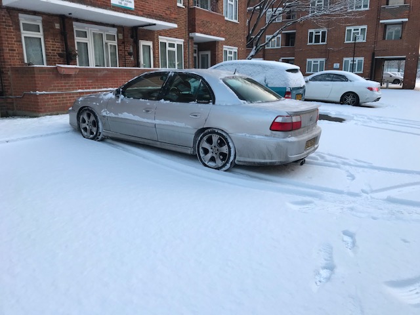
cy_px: 158
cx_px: 210
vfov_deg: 49.7
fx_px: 340
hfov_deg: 63.4
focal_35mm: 28
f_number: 1.8
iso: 40
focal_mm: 3.99
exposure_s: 1/100
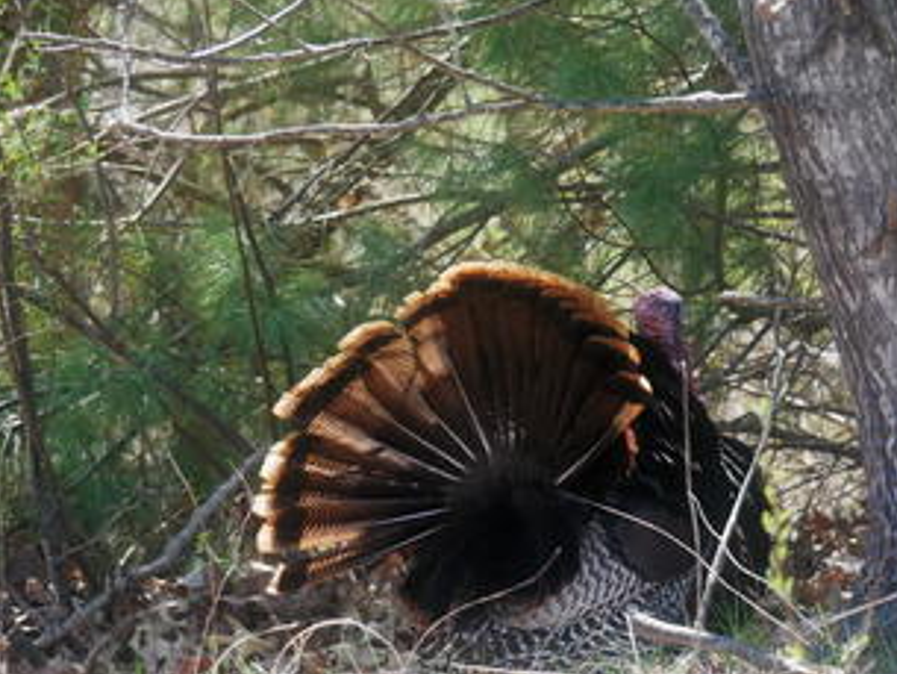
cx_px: 468
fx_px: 11484
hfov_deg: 4.5
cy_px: 489
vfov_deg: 3.4
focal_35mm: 443
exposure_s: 1/320
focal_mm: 150
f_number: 5.6
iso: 640
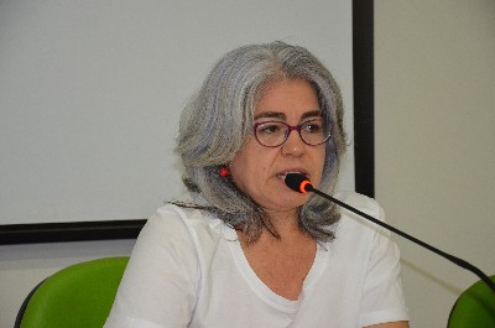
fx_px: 1544
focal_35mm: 112
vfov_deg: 12.1
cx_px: 248
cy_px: 164
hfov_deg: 18.2
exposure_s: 1/60
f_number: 5.3
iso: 1100
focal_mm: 75
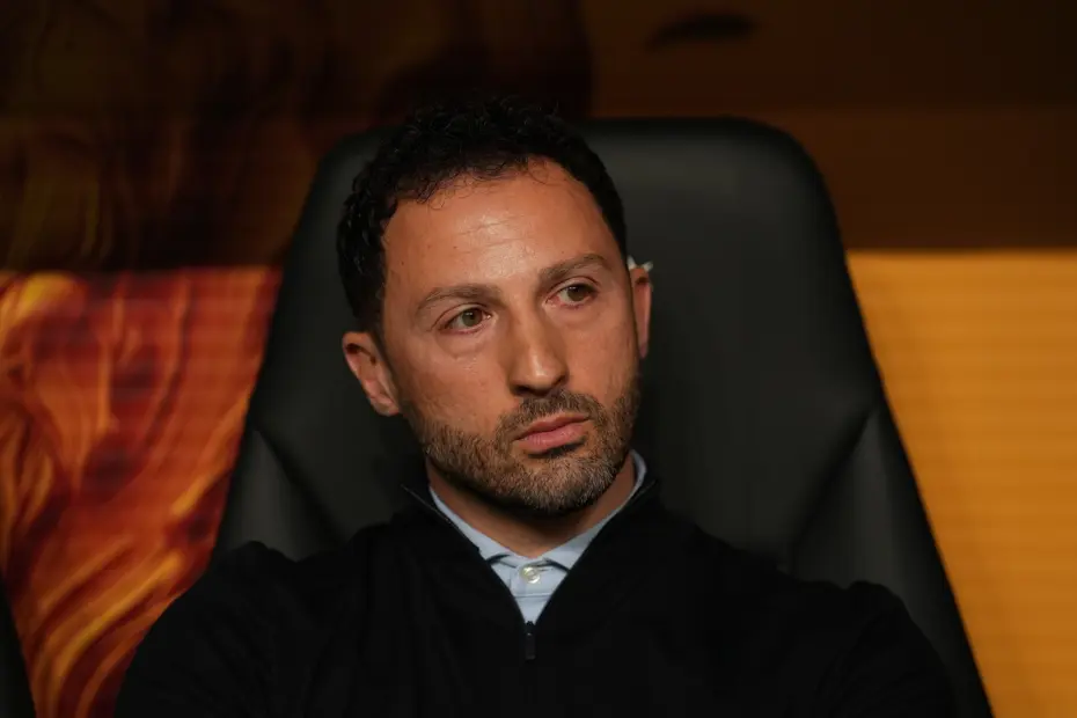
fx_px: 4397
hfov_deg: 14.0
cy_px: 359
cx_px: 538
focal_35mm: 147
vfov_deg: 9.3
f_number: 3.2
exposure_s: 1/400
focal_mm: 147
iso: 1000
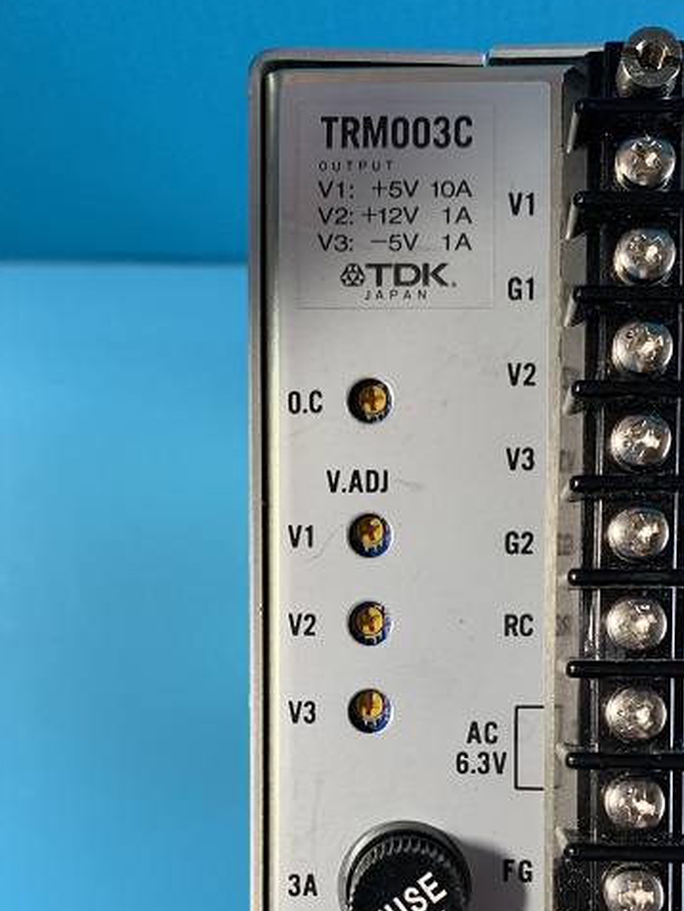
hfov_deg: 32.8
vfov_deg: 41.6
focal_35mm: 44
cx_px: 414
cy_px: 685
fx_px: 1159
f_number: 1.8
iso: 100
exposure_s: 1/87
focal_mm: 4.25
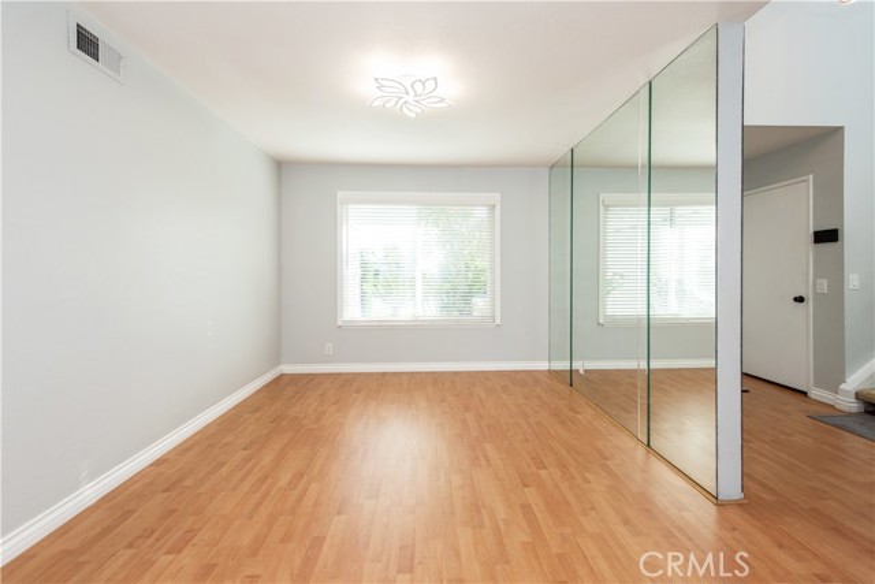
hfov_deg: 104.2
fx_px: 340
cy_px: 292
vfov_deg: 81.2
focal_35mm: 14
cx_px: 438
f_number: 5.6
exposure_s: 1/125
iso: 400
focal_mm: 14
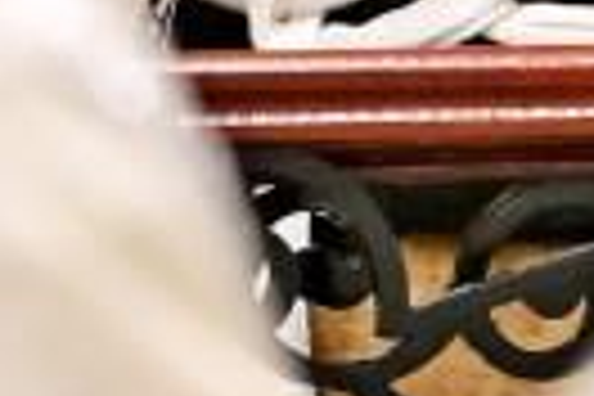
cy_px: -896
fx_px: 38442
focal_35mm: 2330
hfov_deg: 0.9
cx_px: 490
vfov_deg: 0.6
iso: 160
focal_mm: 200
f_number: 2.8
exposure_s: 1/250
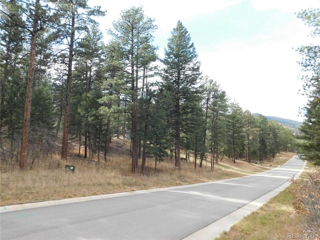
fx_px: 213
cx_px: 160
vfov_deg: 58.9
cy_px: 120
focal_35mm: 23
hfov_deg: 73.9
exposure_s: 1/500
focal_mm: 4
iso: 800
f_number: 6
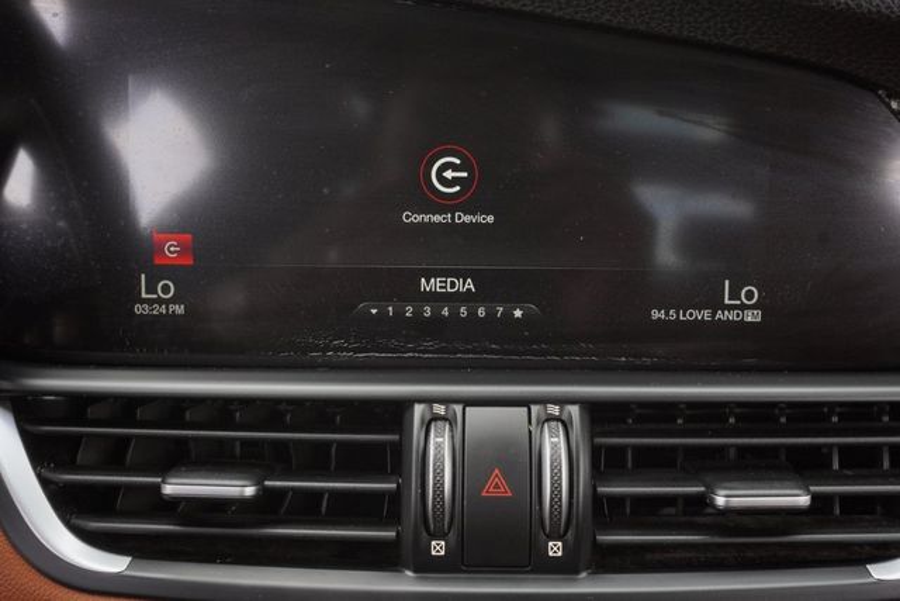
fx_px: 1088
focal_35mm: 44
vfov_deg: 30.9
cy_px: 300
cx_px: 450
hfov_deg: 45.0
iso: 160
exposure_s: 1/15
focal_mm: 29
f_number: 13
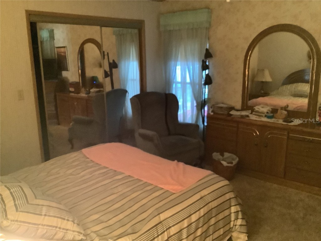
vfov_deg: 45.4
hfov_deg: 58.4
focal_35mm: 31
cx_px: 160
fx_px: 287
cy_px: 120
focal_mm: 3.3
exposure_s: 1/24
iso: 640
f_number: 2.4
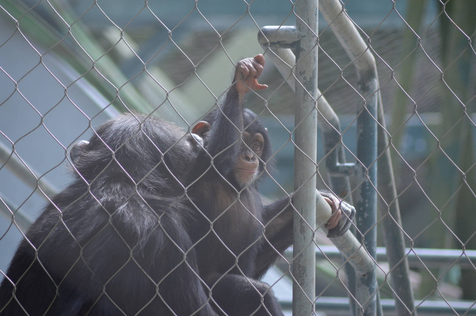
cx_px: 238
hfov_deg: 7.4
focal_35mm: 278
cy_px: 158
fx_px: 3662
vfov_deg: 4.9
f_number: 4.5
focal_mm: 185
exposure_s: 1/1000
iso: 800
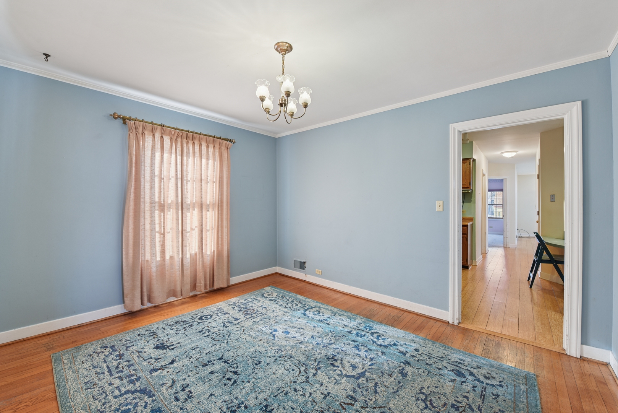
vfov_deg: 81.3
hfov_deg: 104.2
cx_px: 309
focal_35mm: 14
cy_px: 206
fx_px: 240
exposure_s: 1/25
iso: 400
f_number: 8
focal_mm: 14
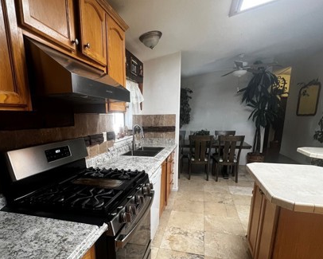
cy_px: 166
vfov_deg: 66.8
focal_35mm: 20
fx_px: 191
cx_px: 138
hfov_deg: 79.8
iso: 160
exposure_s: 1/60
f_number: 1.8
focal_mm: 1.57
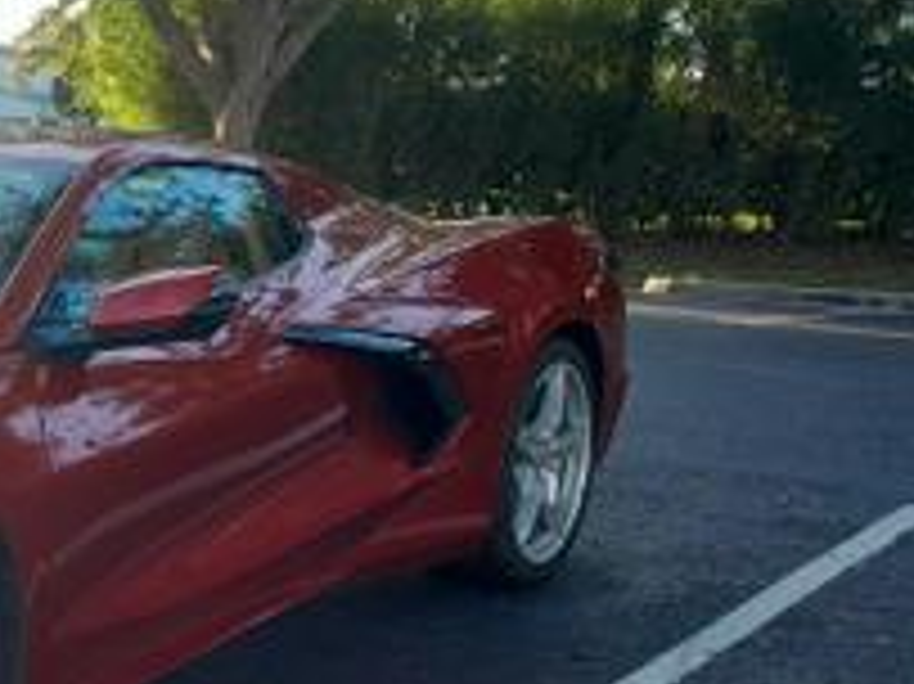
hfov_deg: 26.0
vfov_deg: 21.8
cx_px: -167
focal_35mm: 67
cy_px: 459
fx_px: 1768
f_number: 1.8
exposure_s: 1/60
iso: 40
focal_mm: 4
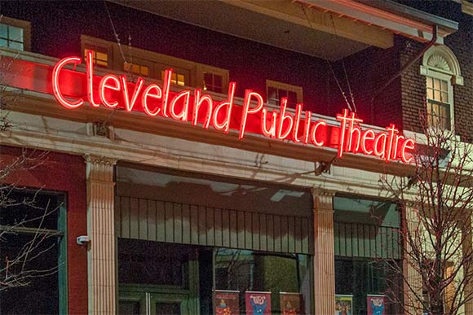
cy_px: 158
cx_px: 236
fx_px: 690
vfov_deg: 25.8
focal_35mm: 52
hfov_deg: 37.8
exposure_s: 1/160
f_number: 1.8
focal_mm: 35
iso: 400
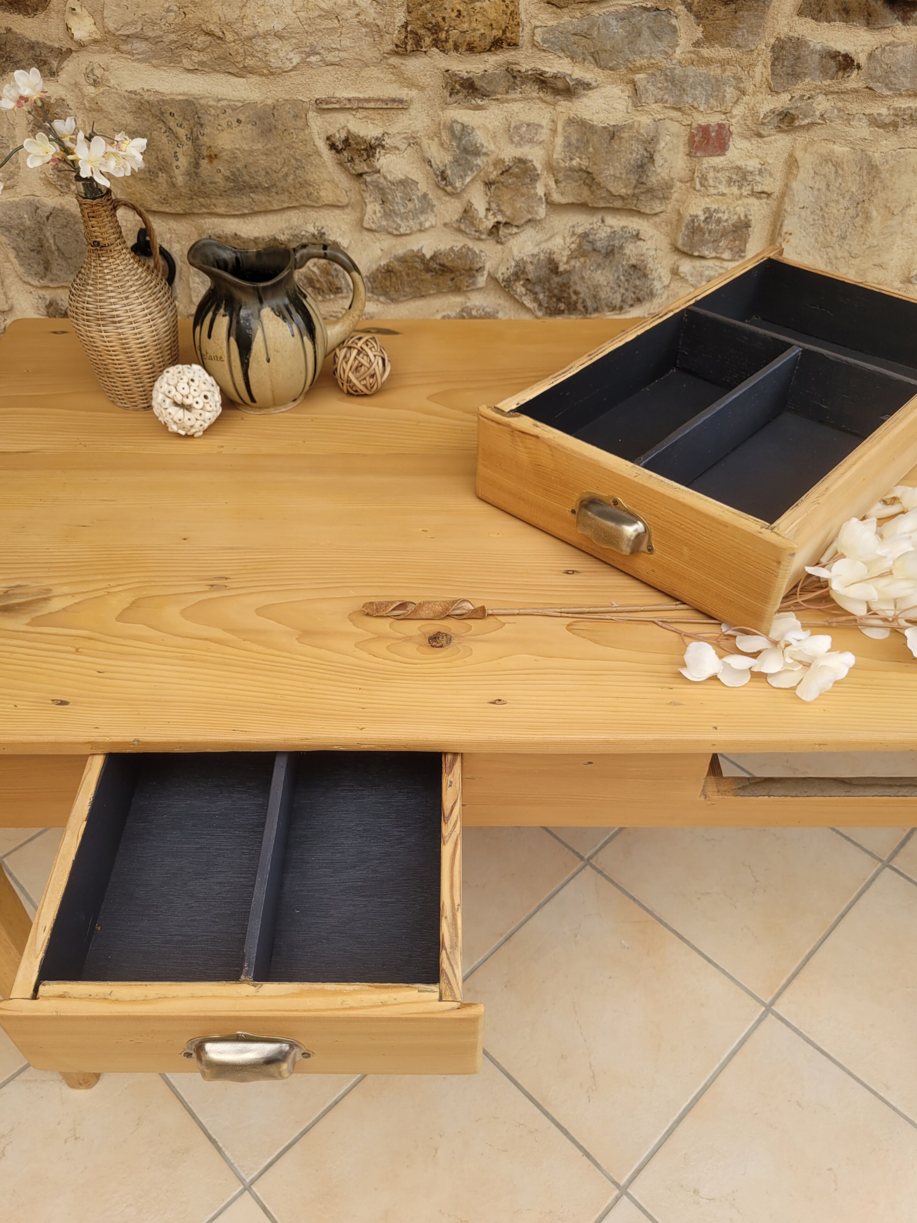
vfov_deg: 67.3
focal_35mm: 26
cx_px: 458
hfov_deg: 53.1
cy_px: 612
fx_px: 918
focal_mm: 5.4
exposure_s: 1/100
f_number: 1.8
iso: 40
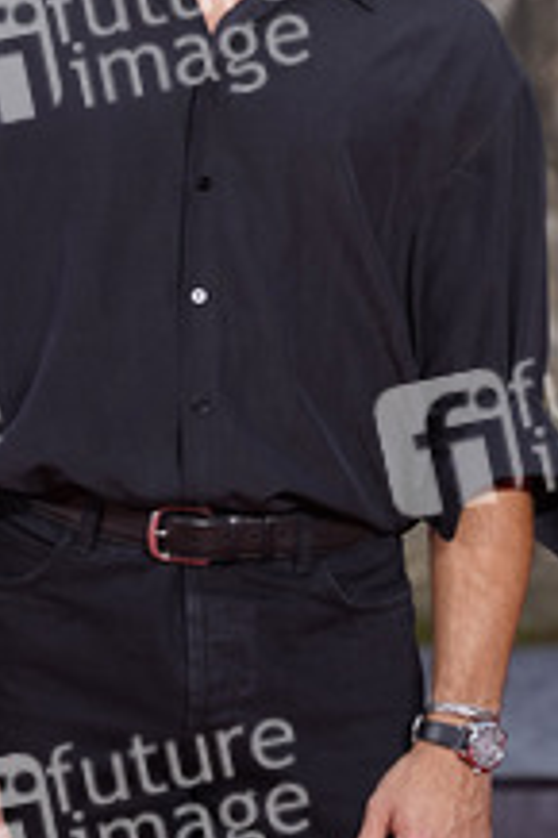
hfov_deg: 4.4
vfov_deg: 6.5
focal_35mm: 315
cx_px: 223
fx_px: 7335
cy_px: 234
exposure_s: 1/160
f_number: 5.6
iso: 200
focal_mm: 172
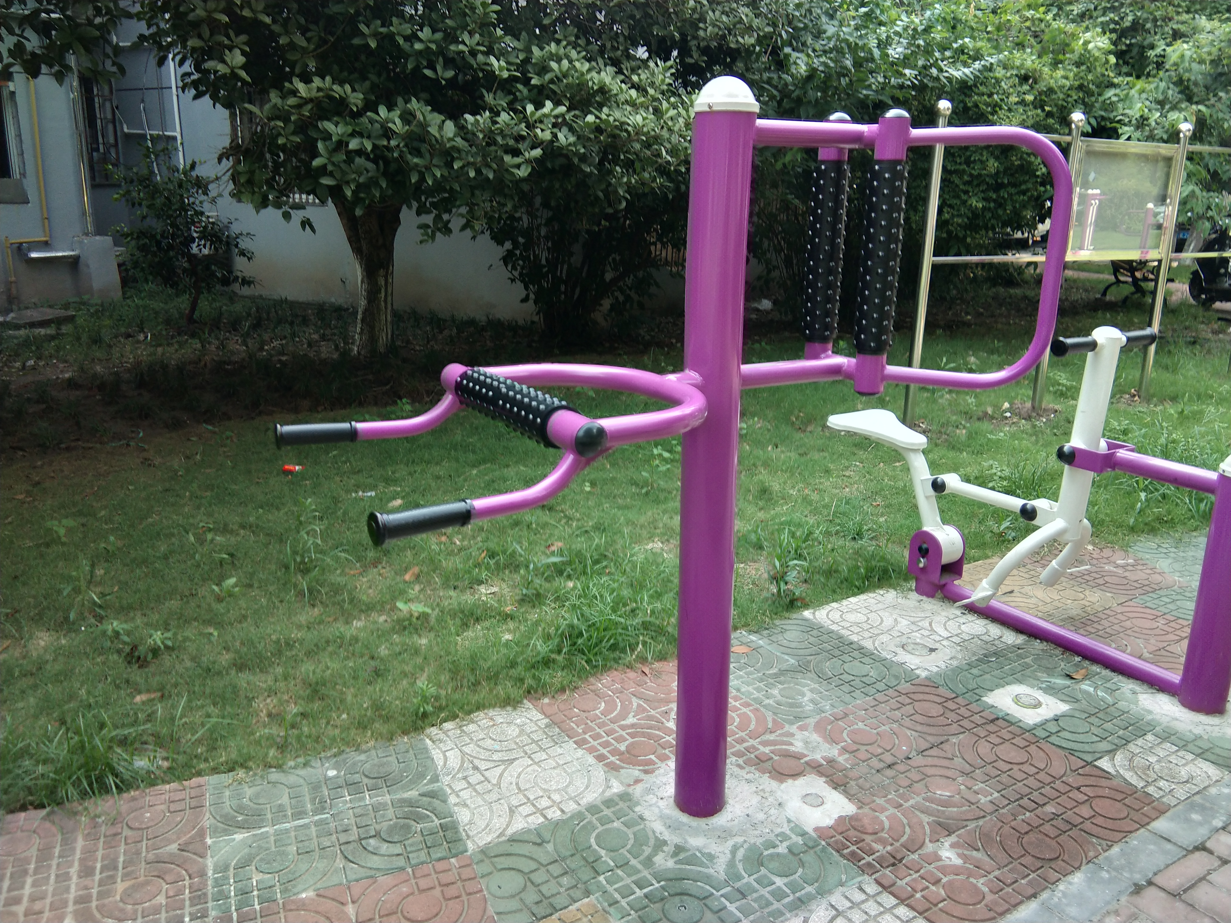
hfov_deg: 58.4
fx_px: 1102
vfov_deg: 45.4
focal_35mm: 31
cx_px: 616
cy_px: 462
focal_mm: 3.69
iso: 50
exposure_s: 1/121
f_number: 2.2
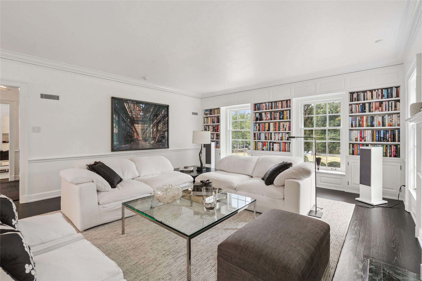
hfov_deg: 96.7
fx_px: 188
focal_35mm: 16
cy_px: 140
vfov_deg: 73.7
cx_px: 211
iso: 400
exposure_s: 1/20
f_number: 9
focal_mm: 16
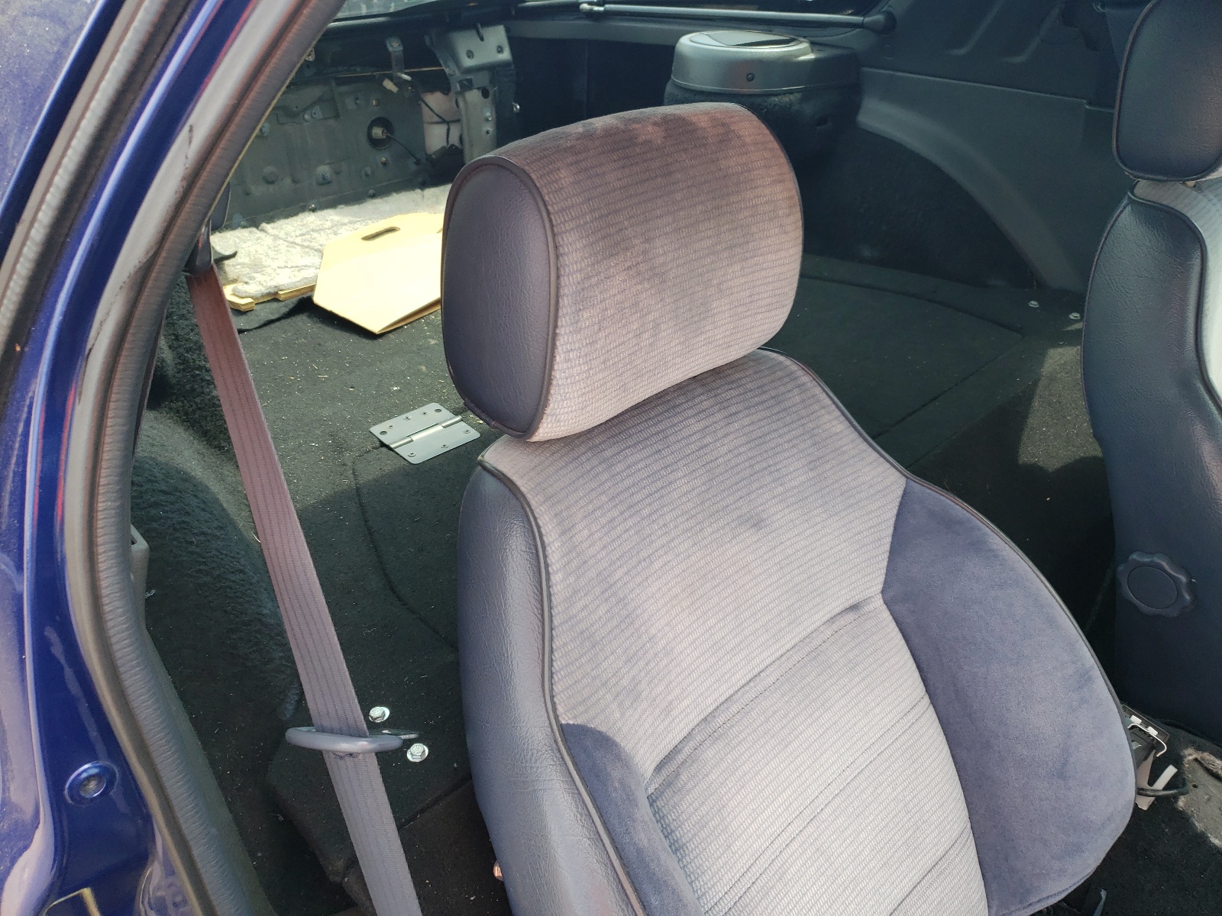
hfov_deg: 67.3
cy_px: 458
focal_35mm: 26
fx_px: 918
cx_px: 611
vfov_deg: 53.1
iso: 50
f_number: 1.5
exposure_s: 1/357
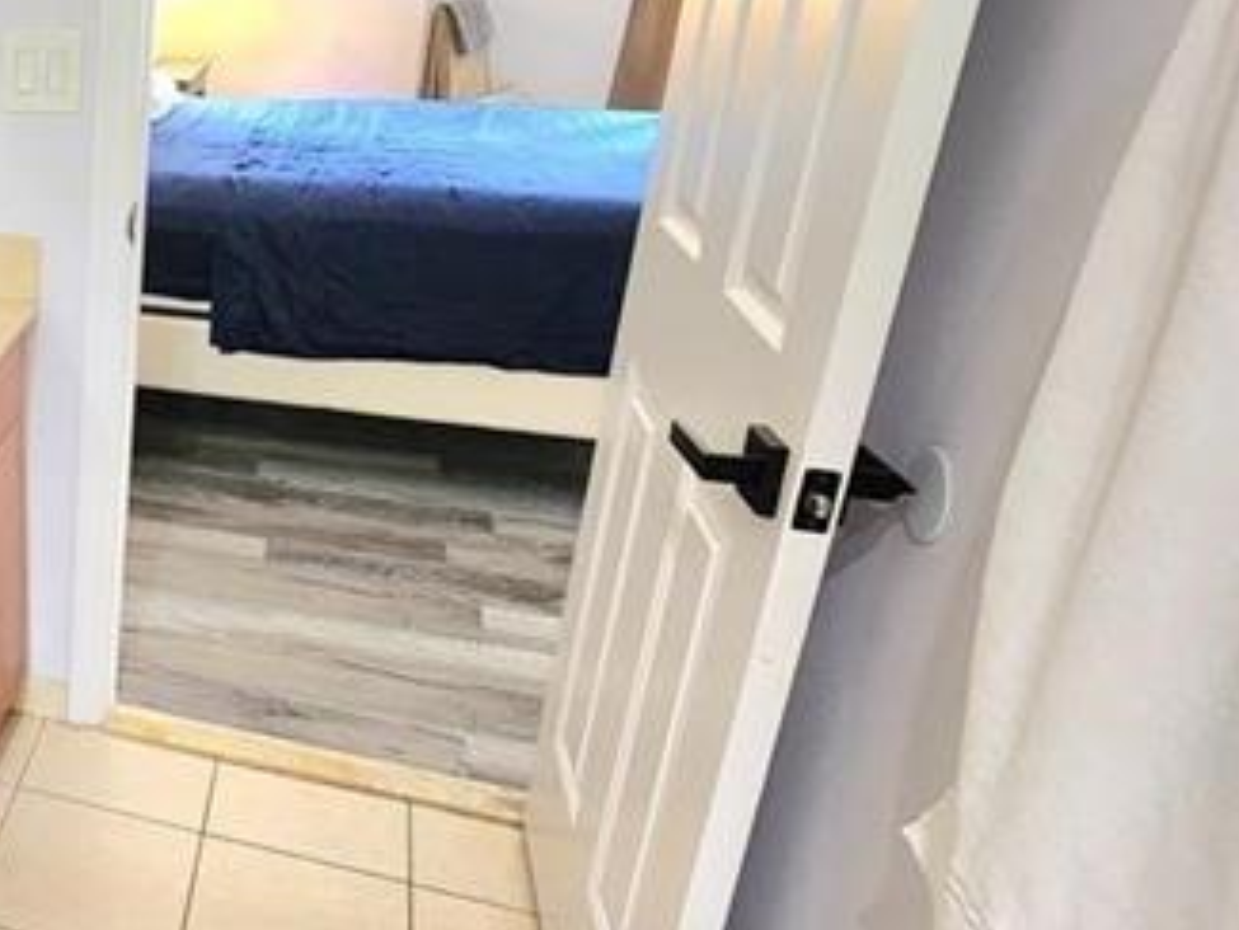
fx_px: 1146
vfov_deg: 43.8
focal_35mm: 32
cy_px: 339
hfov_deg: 43.5
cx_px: -133
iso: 320
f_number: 2.2
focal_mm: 2.2
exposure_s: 1/40
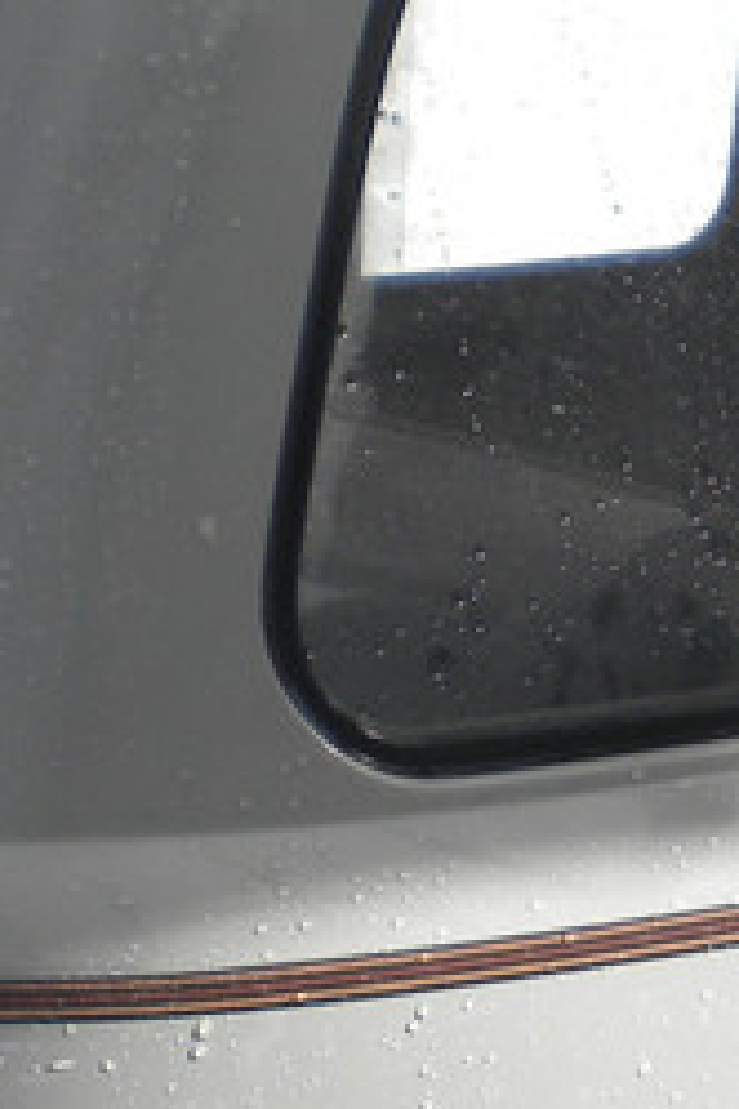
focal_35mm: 156
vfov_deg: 13.0
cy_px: 1122
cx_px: 1013
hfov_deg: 8.6
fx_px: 4803
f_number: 4.6
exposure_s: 1/470
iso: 80
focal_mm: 6.3
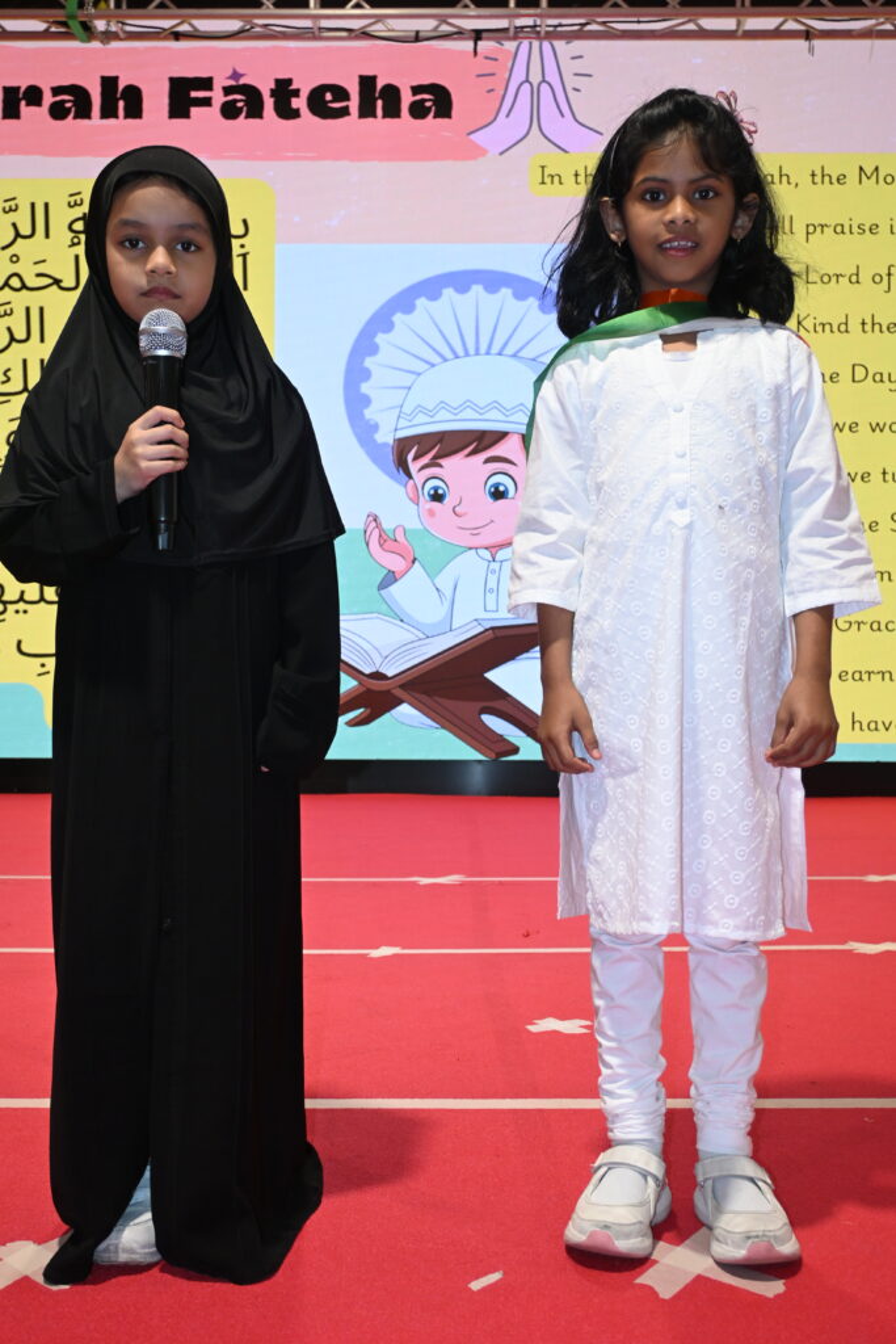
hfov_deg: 34.2
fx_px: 1455
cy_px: 672
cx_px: 448
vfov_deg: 49.5
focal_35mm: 39
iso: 1000
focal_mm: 26
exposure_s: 1/80
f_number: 5
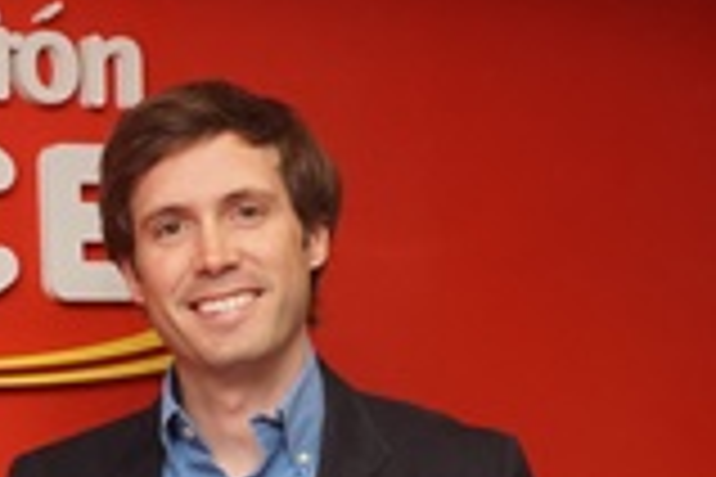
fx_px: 2526
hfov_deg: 15.3
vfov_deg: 10.7
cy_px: 497
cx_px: -239
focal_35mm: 127
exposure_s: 1/200
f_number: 7.1
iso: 1250
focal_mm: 30
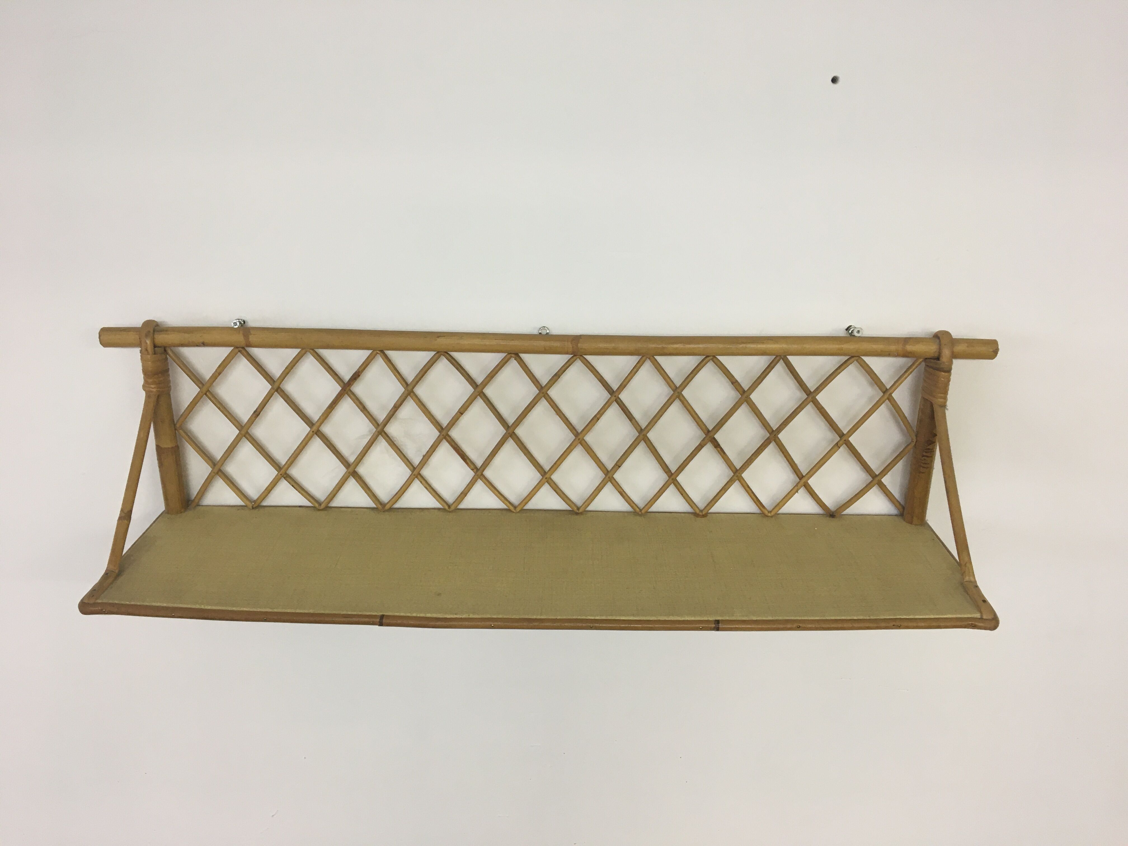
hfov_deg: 61.7
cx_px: 564
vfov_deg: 48.2
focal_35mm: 29
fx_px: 945
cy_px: 423
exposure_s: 1/33
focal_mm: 4.15
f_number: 2.2
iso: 80
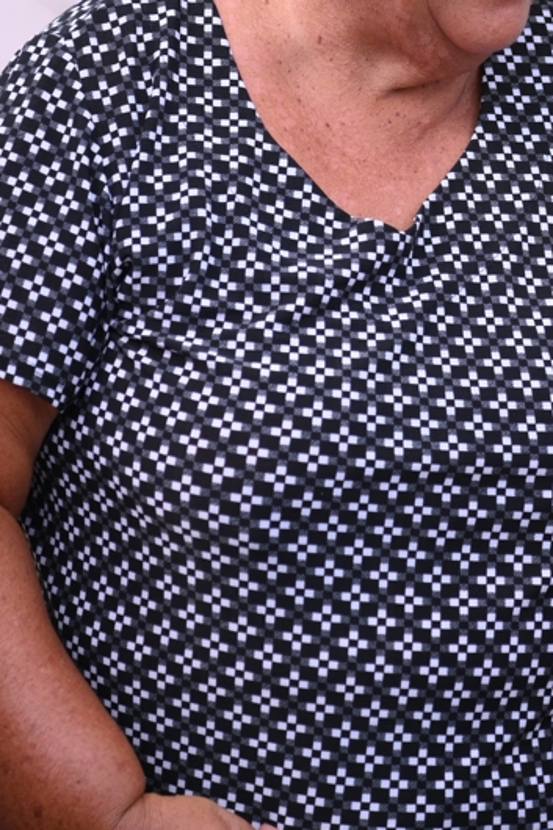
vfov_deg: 9.3
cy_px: 84
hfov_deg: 6.2
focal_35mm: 221
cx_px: 367
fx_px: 5095
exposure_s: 1/1250
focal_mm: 120
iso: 400
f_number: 4
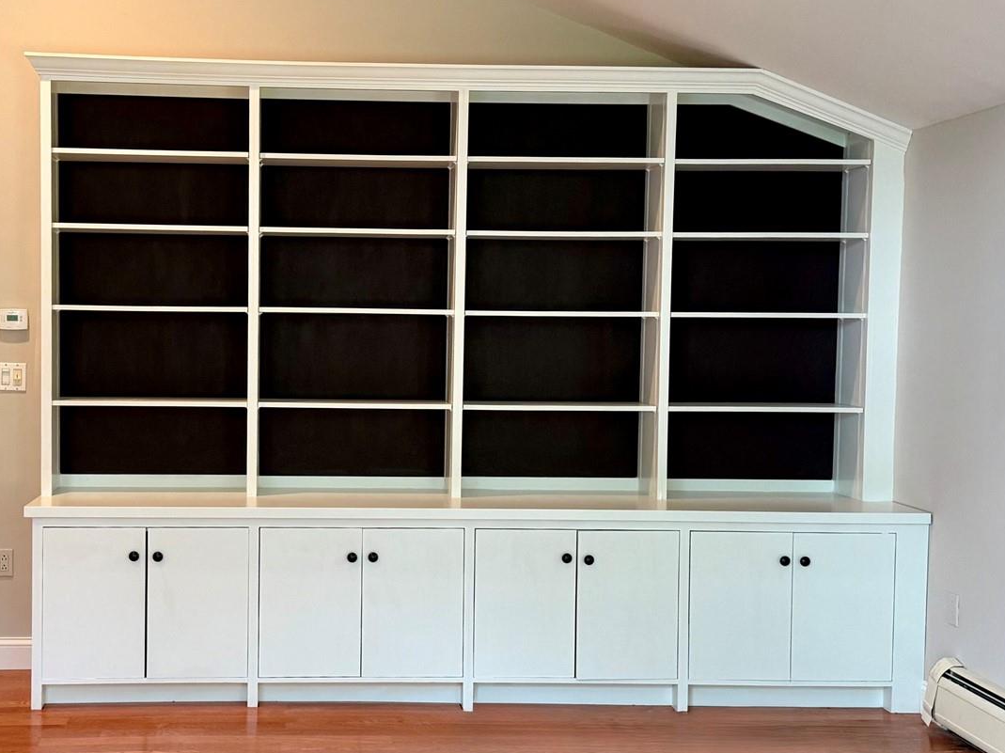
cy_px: 391
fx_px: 1335
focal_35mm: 46
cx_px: 342
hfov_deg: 40.8
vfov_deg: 31.5
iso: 250
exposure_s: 1/60
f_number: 1.78
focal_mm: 6.76
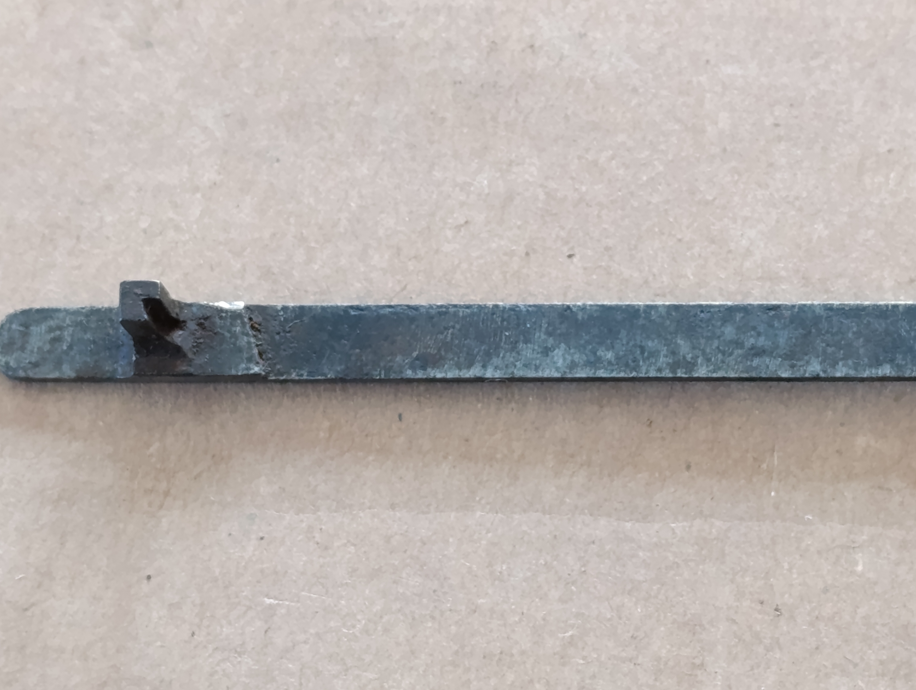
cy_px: 419
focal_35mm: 123
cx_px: 559
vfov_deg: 12.1
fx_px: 3259
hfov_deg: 16.0
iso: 800
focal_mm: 6.14
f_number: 1.6
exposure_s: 1/100
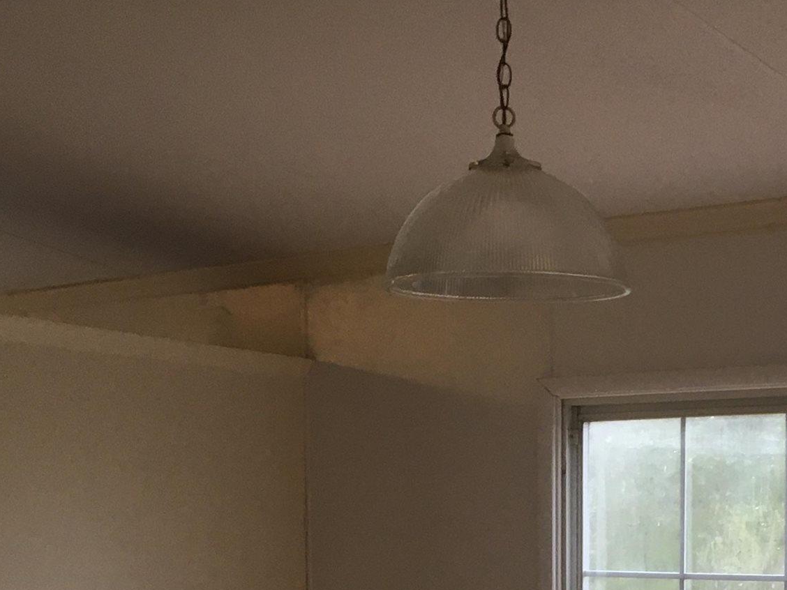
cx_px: 689
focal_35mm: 79
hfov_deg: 24.1
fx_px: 1796
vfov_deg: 18.0
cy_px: 655
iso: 64
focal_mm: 4.15
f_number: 2.2
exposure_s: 1/30
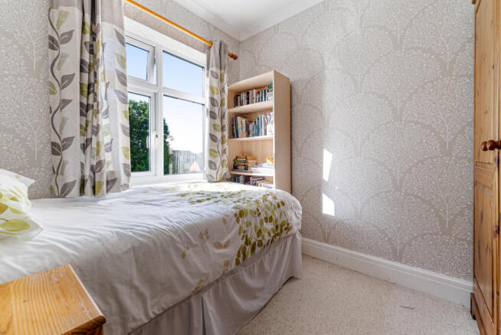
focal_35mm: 14
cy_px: 168
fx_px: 195
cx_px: 250
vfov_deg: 81.3
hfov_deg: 104.2
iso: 320
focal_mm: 14
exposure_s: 1/320
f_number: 8
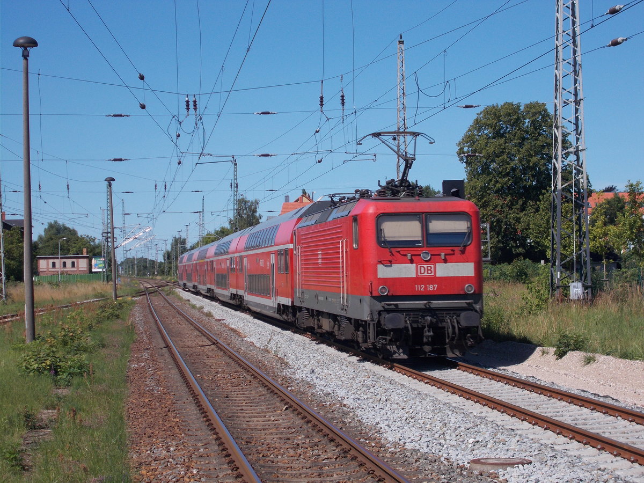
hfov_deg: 25.7
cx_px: 322
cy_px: 242
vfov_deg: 19.4
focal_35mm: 76
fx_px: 1414
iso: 80
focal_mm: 13.5
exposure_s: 1/80
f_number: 14.5
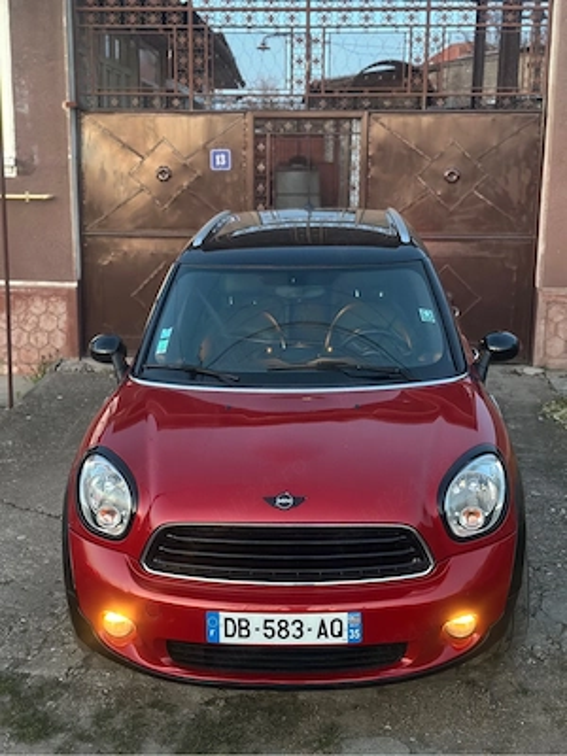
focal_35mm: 48
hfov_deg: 30.3
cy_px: 378
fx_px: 1048
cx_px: 284
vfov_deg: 39.7
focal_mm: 6.86
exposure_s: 1/30
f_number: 1.78
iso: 800
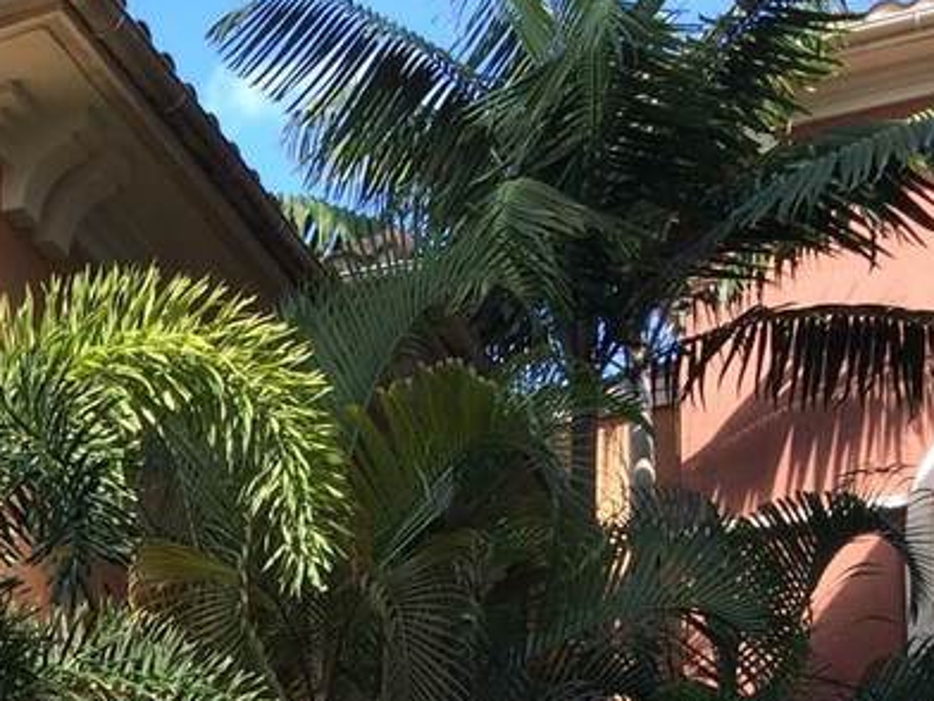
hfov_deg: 18.5
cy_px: 1080
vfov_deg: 14.1
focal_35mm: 98
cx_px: -312
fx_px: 2644
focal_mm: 4.12
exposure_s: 1/507
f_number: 2.2
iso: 32
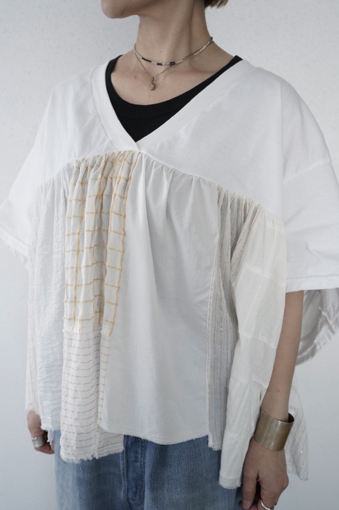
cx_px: 170
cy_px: 255
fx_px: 523
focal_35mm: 37
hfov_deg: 35.9
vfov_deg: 51.9
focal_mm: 37
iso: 4000
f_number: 5.6
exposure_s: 1/200
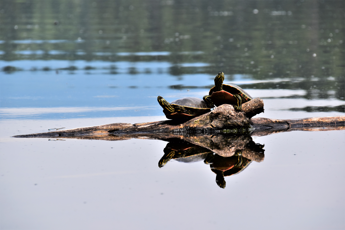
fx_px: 4312
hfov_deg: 4.6
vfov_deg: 3.1
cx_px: 172
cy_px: 115
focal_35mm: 450
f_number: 11
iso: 400
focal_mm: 300
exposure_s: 1/400
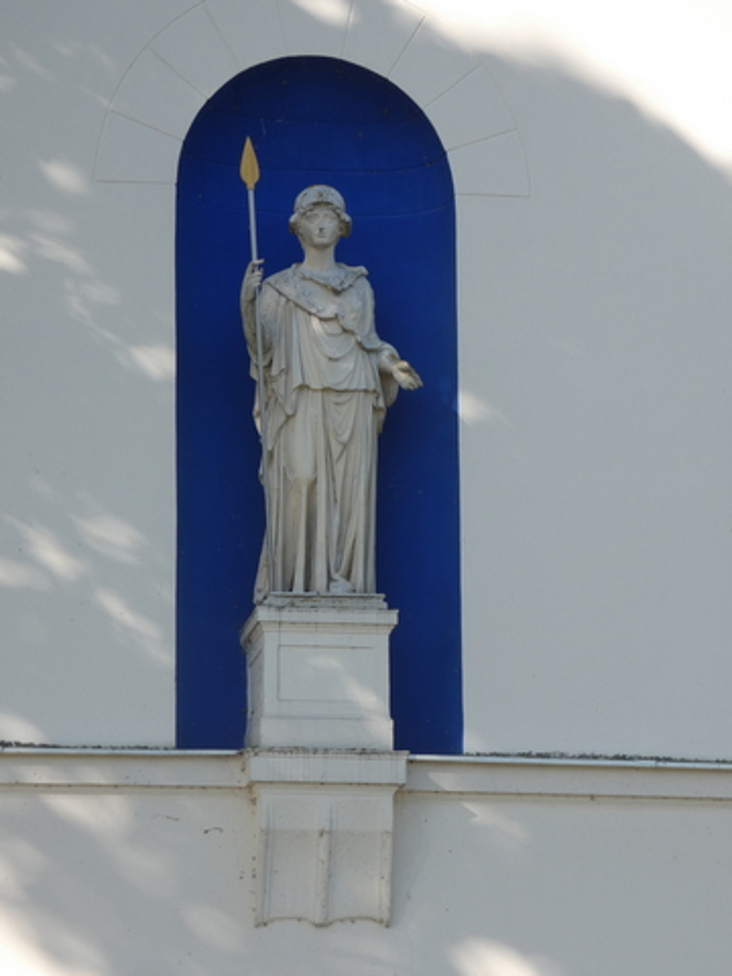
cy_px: 488
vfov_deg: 11.2
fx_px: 4991
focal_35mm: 177
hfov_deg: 8.4
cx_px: 366
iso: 80
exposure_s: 1/200
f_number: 5.5
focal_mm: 31.7
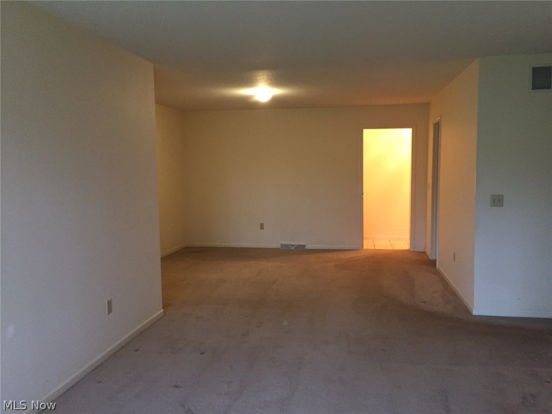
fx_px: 462
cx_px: 276
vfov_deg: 48.2
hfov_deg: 61.7
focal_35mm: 29
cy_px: 207
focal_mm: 4.15
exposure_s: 1/20
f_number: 2.2
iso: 250
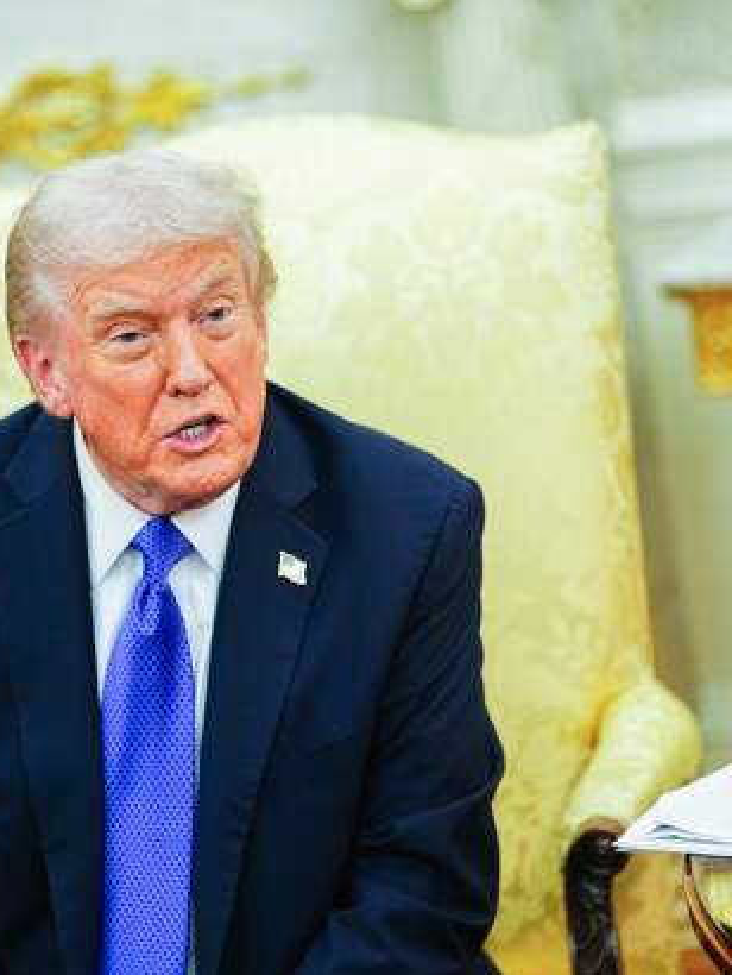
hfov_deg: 6.8
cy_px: 489
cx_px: 176
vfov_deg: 9.1
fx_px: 6140
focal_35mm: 218
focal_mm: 150
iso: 2000
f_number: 2.2
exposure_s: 1/320
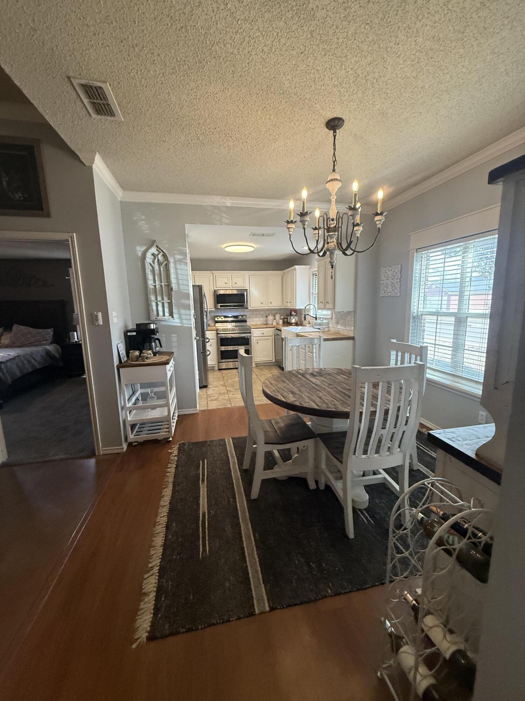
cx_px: 262
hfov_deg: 85.7
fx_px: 283
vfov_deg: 102.1
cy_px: 350
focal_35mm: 14
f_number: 2.2
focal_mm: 2.22
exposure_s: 1/120
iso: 320
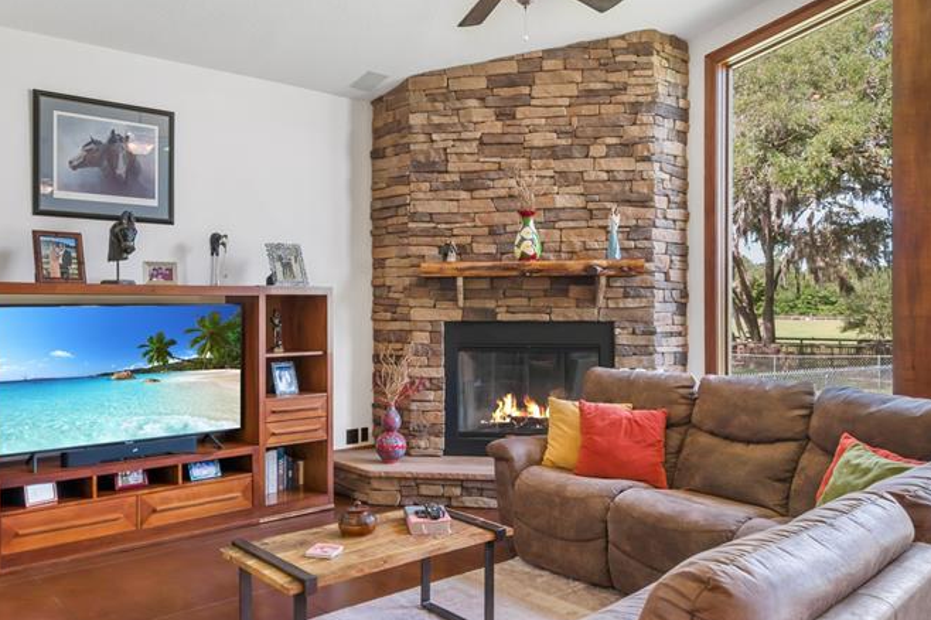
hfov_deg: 65.1
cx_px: 395
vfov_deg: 46.3
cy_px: 287
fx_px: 724
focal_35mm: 28
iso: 250
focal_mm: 12
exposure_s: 1/160
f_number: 9
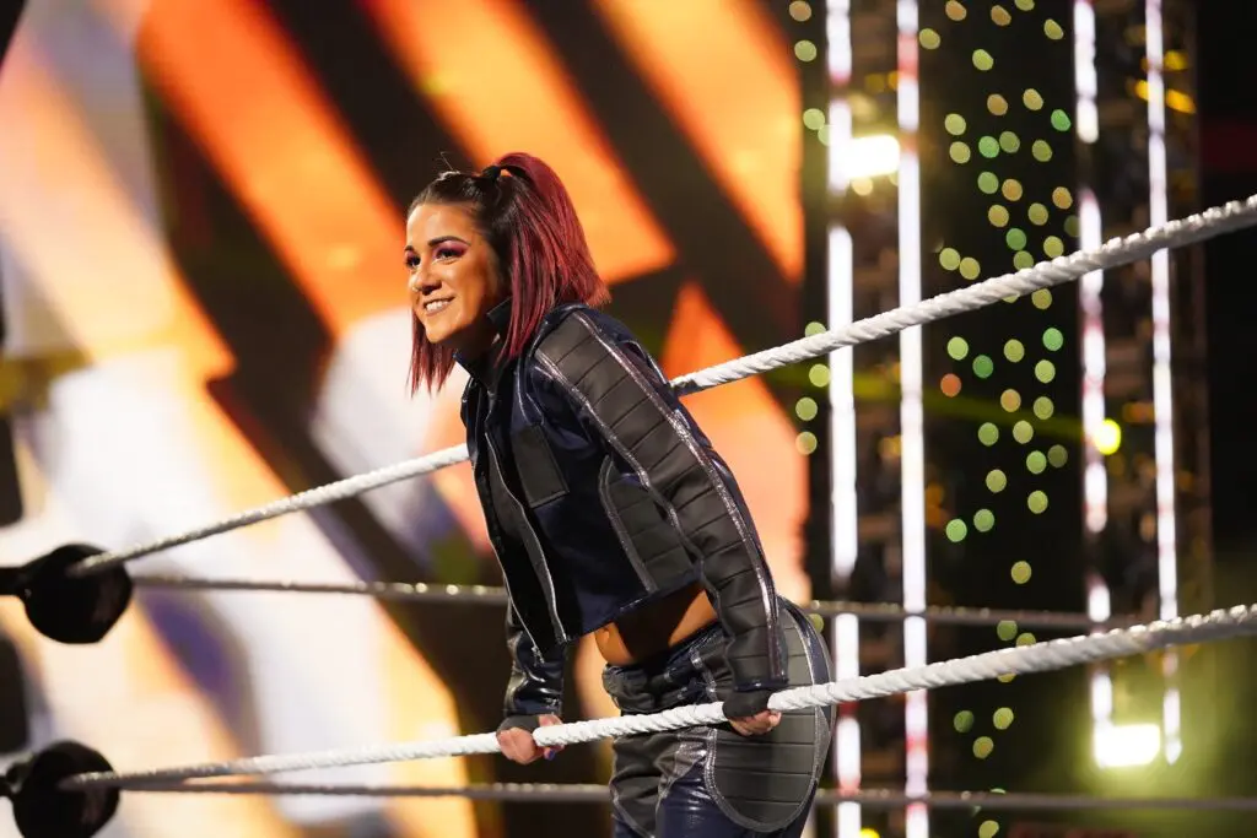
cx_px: 628
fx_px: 3527
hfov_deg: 20.2
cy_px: 419
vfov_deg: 13.6
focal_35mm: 101
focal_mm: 101
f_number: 2.8
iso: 6400
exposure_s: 1/640
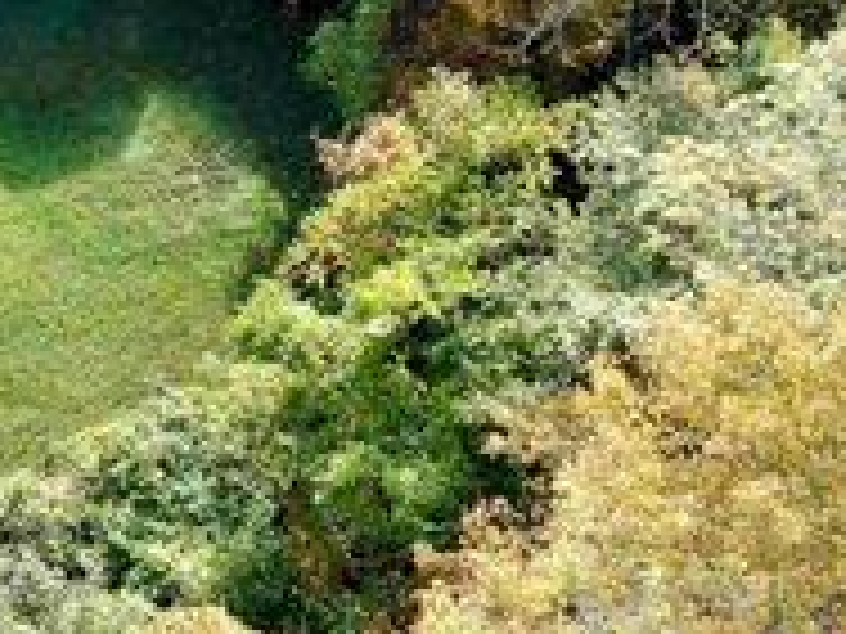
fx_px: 2542
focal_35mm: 104
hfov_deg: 18.1
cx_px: -135
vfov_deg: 14.0
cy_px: -29
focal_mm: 6.63
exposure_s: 1/80
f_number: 3.4
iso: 100
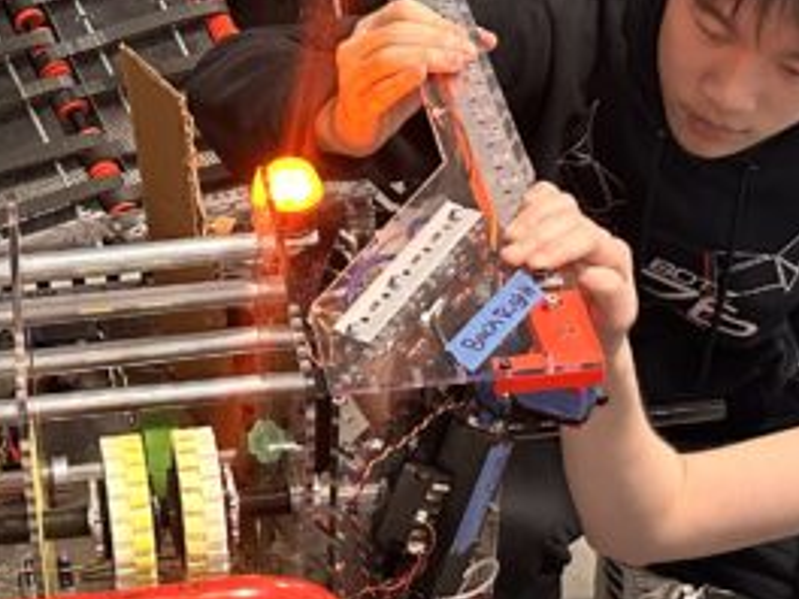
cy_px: 411
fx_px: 2147
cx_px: 179
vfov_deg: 15.9
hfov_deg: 20.9
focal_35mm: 93
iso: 500
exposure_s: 1/60
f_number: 1.78
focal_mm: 6.86
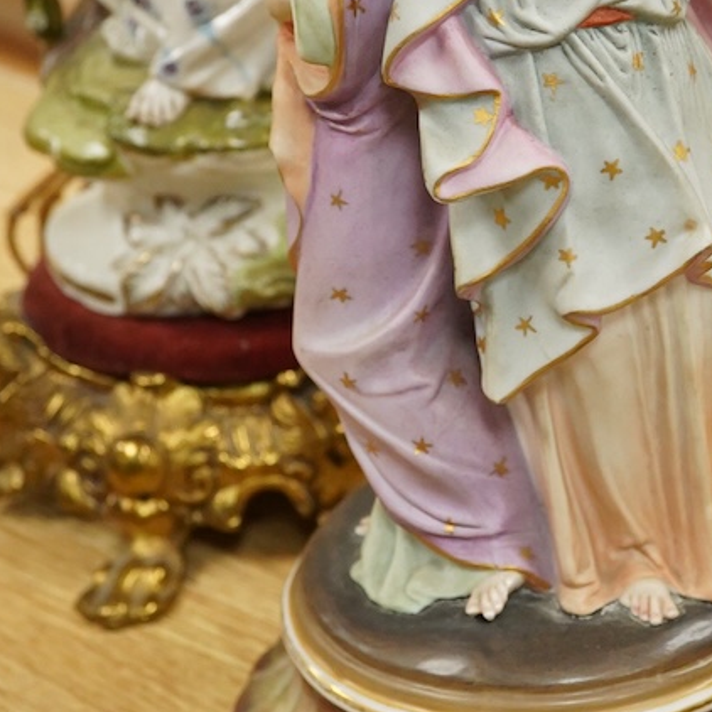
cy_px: 240
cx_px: 560
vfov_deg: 17.0
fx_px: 2374
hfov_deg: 16.9
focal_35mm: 102
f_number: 9
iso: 2500
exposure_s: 1/160
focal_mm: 30
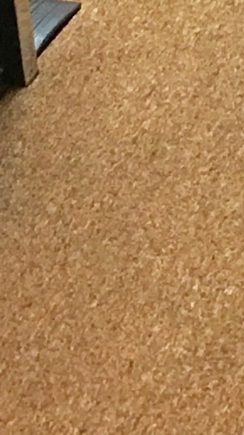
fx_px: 2843
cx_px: 468
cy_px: -1000
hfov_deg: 4.8
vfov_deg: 7.4
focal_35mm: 247
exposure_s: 1/15
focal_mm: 4.15
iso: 50
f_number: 2.2
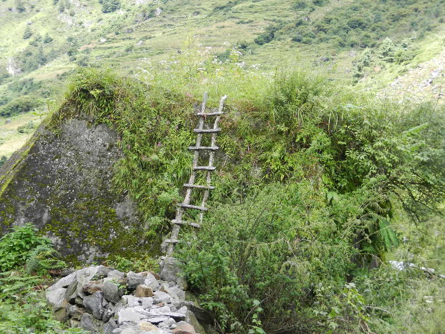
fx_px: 874
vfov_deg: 21.6
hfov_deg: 28.6
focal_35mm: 68
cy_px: 167
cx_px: 222
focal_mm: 12.3
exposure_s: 1/125
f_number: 4.6
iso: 160
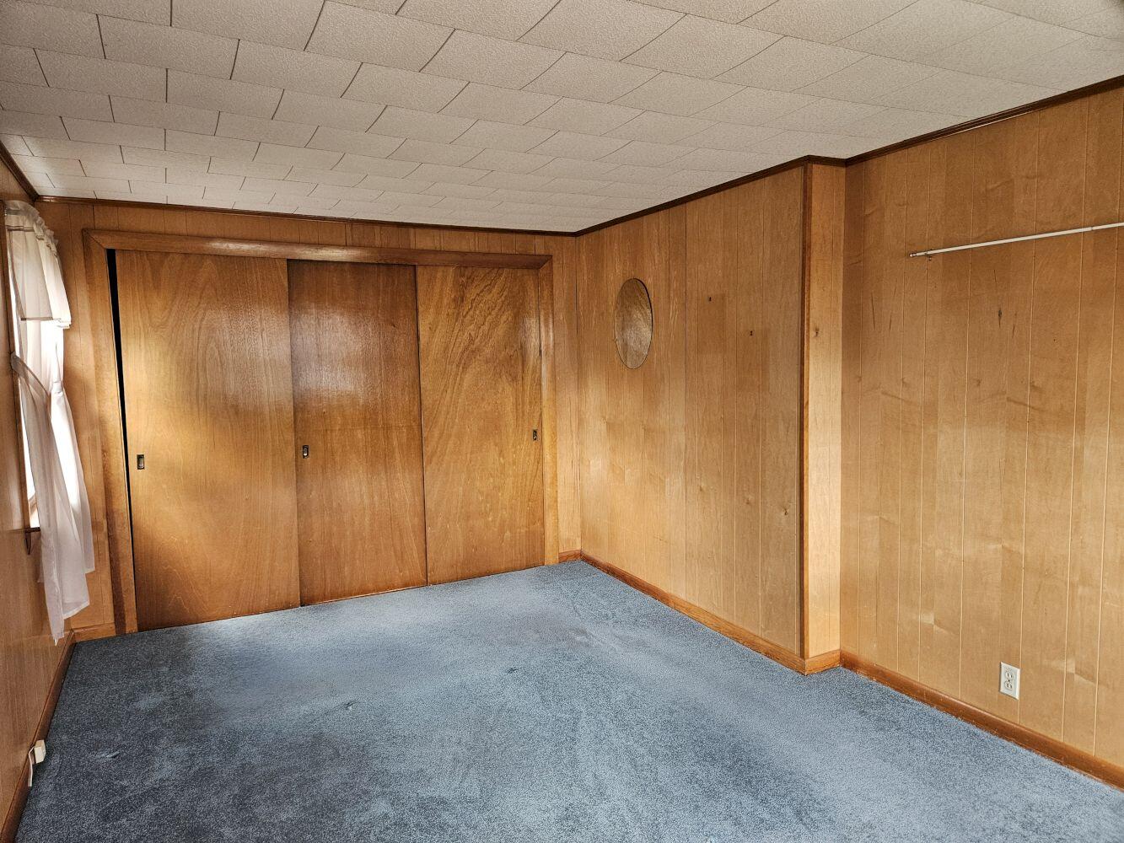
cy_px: 422
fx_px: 747
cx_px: 562
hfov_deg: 73.9
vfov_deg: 58.9
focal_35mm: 23
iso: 250
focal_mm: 5.4
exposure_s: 1/120
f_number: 1.8
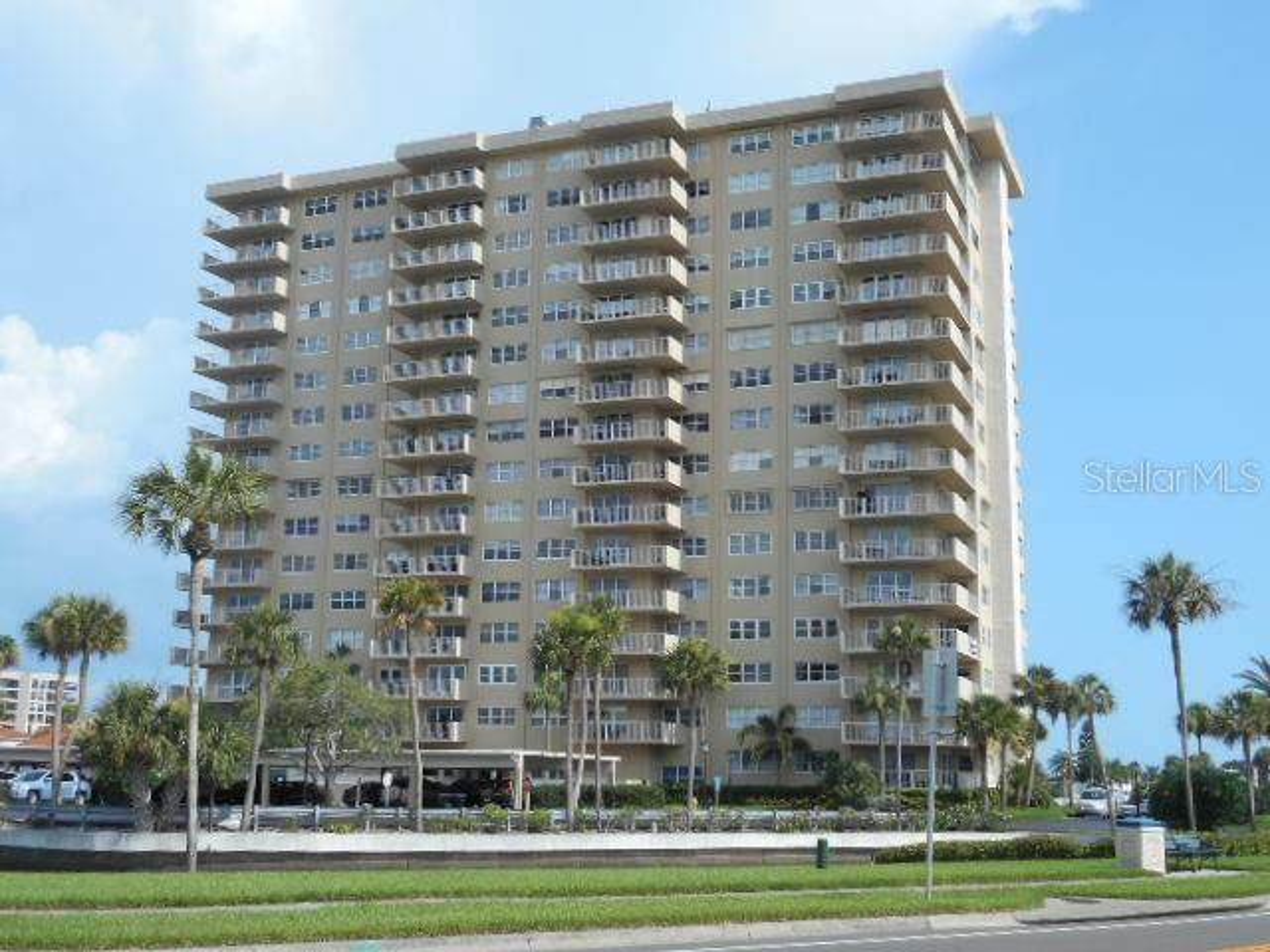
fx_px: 1614
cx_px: 635
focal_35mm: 44
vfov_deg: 32.9
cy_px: 476
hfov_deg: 42.9
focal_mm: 7.9
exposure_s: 1/400
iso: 80
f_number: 4.7
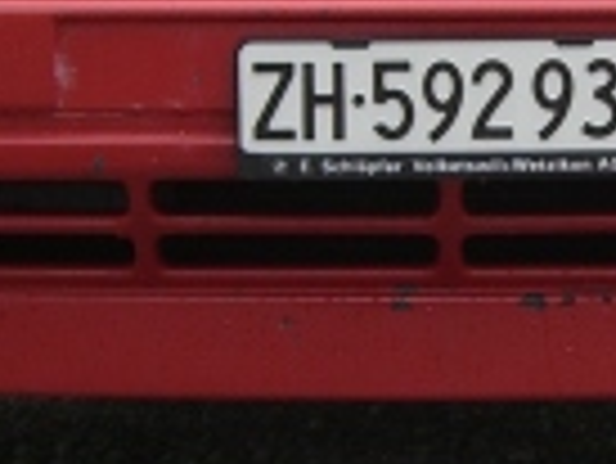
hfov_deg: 11.1
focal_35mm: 177
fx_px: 3153
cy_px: 32
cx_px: 472
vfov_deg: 8.4
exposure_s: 1/125
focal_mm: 6.2
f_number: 2.7
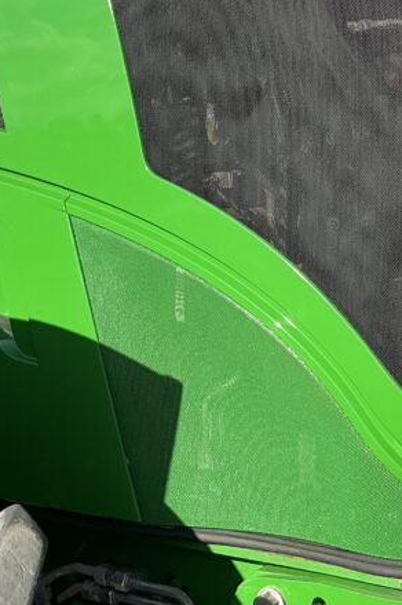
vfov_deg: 28.9
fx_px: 1141
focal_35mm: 68
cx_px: 226
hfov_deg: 20.0
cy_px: 101
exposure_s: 1/1121
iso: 25
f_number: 1.8
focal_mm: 3
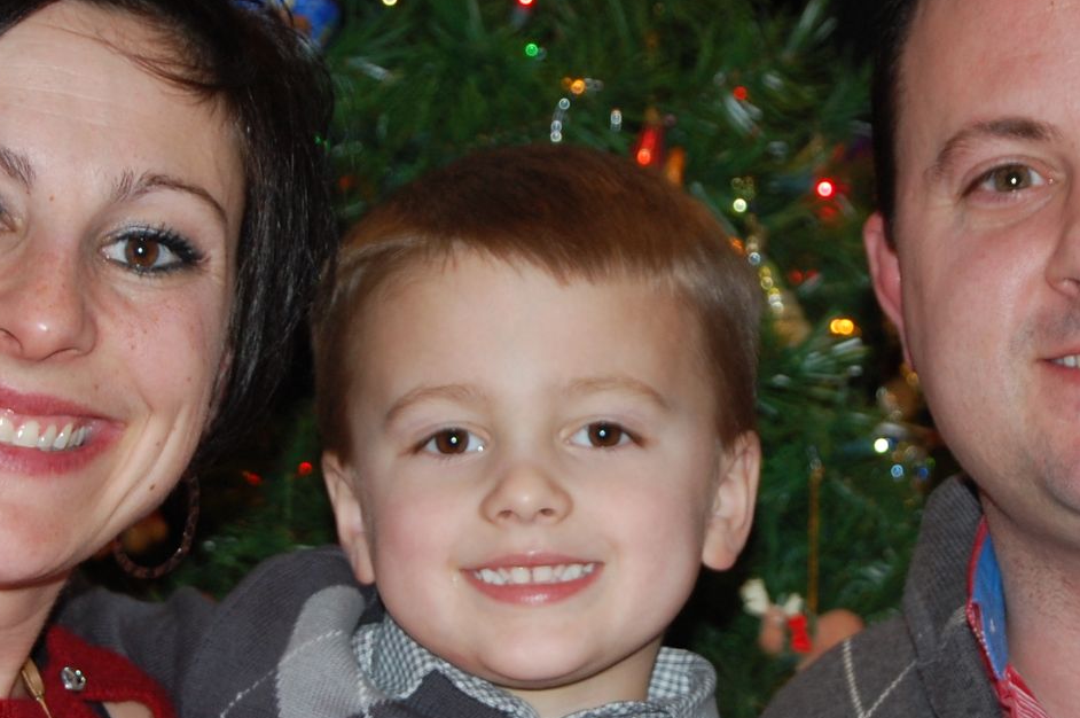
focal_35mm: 163
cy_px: 442
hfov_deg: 12.6
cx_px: 605
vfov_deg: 8.4
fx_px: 4885
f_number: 5.6
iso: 400
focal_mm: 50
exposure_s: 1/60
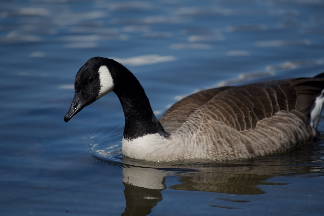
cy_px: 108
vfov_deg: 4.9
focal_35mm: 280
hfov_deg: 7.4
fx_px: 2521
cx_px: 162
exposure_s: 1/4000
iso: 400
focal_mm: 280
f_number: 5.6
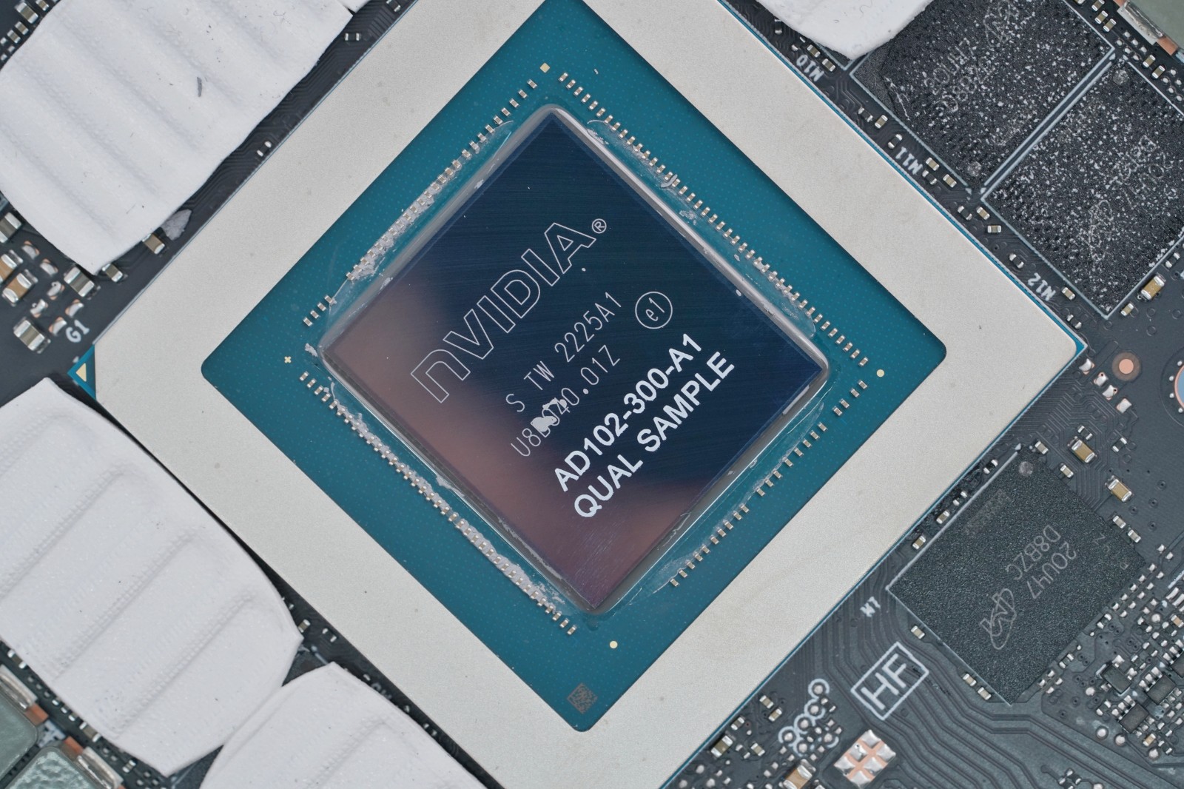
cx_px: 592
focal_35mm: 90
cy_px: 394
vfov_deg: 15.2
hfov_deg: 22.6
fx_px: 2959
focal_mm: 90
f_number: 6.3
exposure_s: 1/100
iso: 800
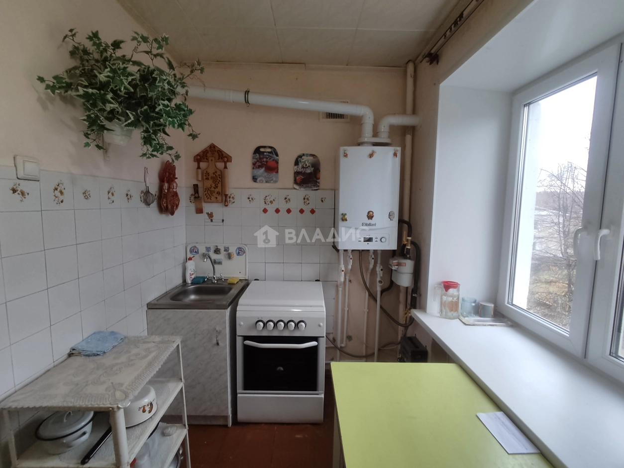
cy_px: 234
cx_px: 312
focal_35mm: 15
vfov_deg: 81.8
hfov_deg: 98.2
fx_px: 270
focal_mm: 1.6
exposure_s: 1/33
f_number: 2.2
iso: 60
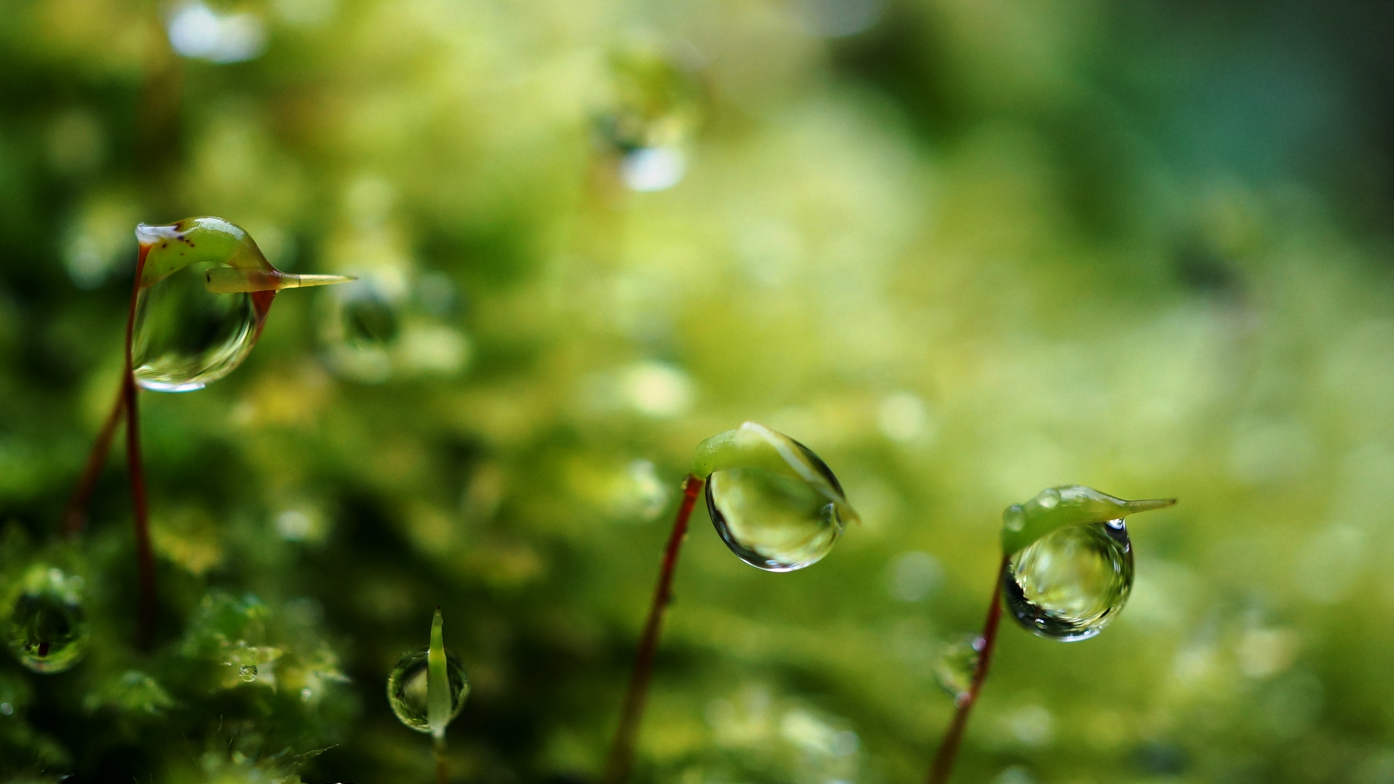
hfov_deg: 42.9
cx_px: 689
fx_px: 1774
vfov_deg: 24.9
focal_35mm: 48
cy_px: 412
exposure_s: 1/640
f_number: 4.5
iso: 400
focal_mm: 30
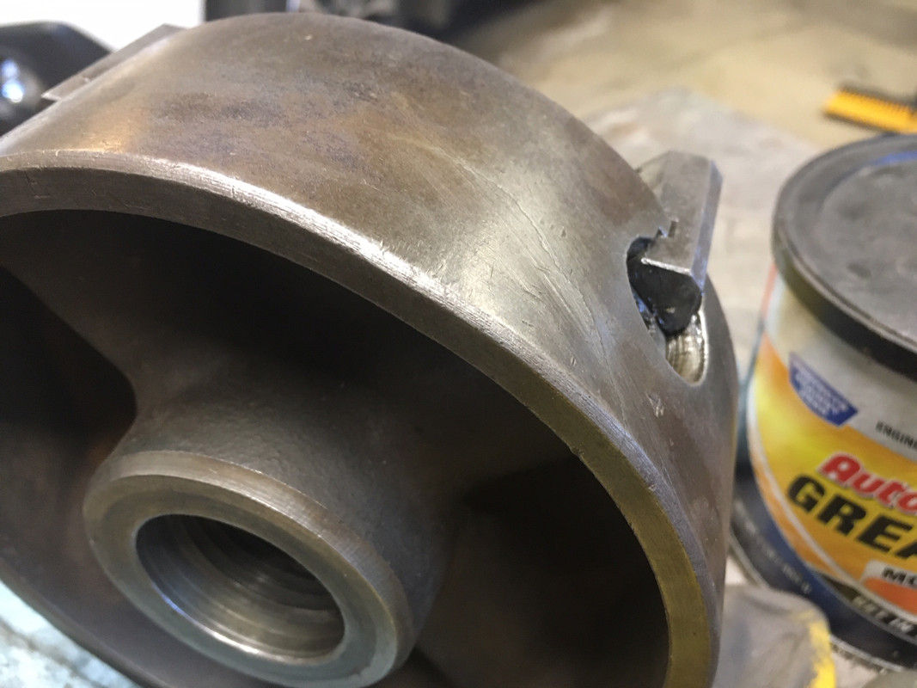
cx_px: 458
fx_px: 768
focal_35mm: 29
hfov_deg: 61.7
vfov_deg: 48.2
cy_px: 344
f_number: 2.2
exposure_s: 1/17
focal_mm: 4.15
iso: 200
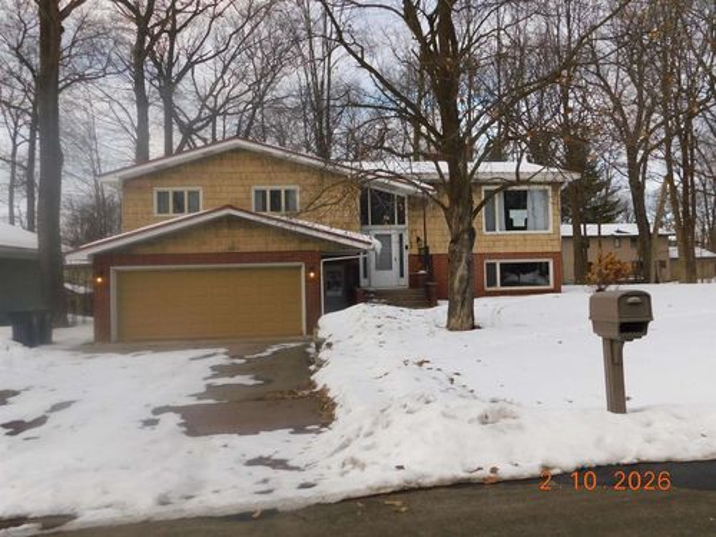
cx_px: 358
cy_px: 268
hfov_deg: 60.0
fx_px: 621
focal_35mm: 30
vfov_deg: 46.8
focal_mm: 5.3
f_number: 3.2
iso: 125
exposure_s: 1/400
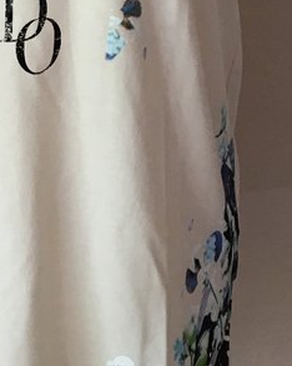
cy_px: -99
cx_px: -2
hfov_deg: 11.8
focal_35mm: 129
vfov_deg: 14.4
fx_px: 1395
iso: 32
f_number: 2.2
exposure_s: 1/30
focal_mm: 4.15
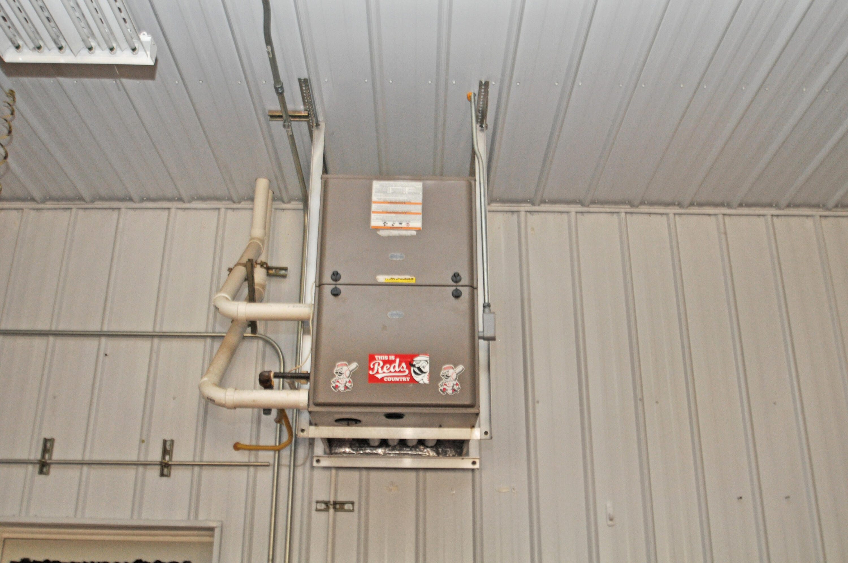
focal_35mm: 36
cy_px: 282
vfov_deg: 36.8
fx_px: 847
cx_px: 424
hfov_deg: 53.2
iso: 800
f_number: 4.5
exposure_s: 1/60
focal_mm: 24
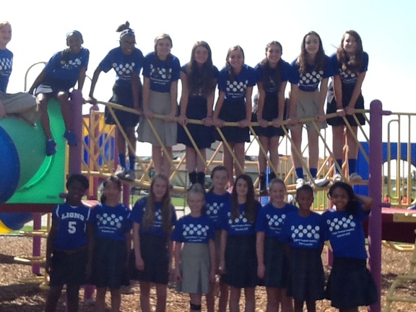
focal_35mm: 55
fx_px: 661
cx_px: 203
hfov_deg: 34.9
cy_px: 147
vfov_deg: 26.6
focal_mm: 2.03
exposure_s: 1/723
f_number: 2.4
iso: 40
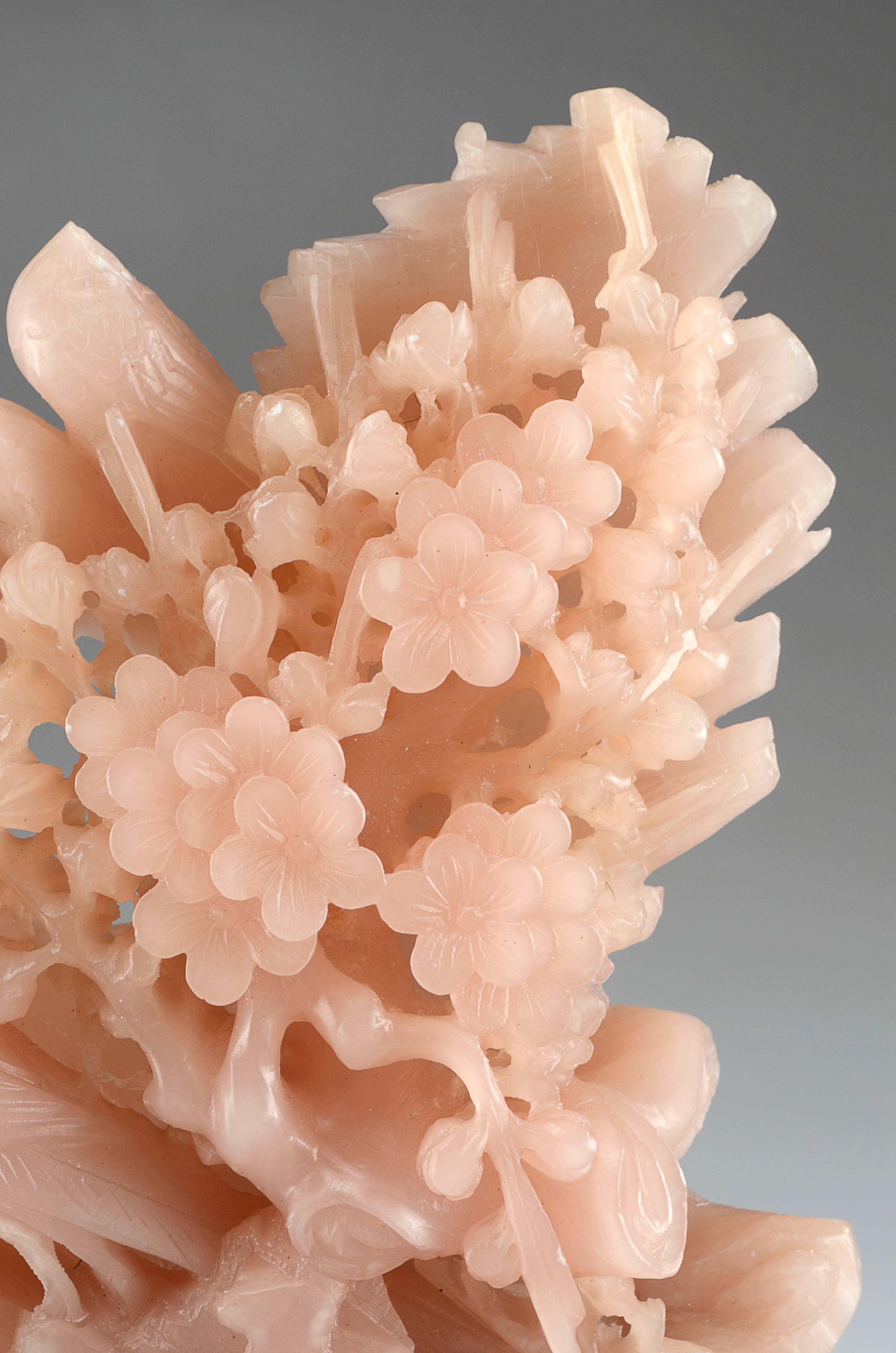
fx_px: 2812
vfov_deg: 27.0
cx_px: 448
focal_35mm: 75
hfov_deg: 18.1
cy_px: 676
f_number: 14
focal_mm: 50
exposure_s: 1/80
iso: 100
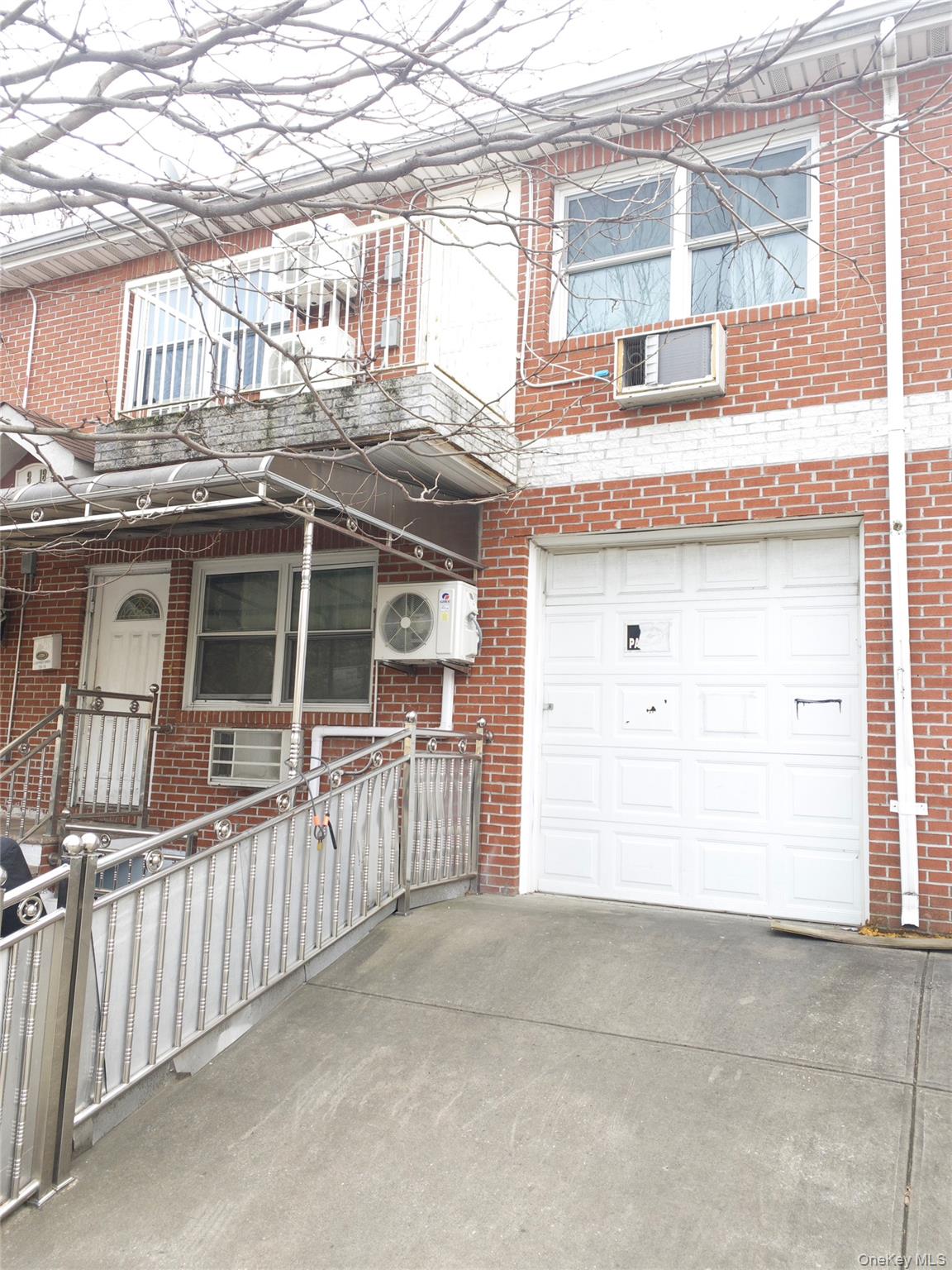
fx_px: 953
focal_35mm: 26
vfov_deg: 67.3
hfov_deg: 53.1
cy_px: 635
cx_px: 476
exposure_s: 1/138
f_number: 1.8
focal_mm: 4.25
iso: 32
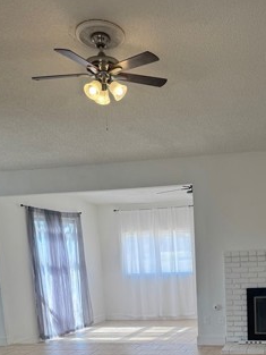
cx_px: 204
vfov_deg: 36.0
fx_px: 502
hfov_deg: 29.2
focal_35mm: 49
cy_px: 333
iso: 64
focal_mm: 6.76
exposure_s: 1/194
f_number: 1.78
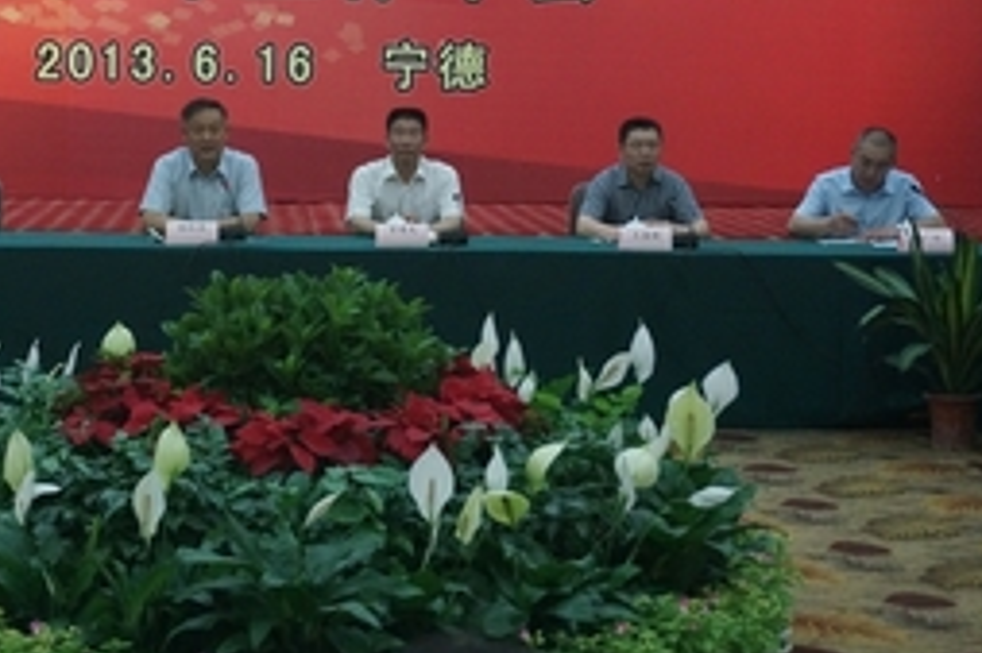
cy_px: 153
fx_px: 2638
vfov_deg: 14.1
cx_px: 263
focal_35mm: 97
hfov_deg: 20.9
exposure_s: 1/125
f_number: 5.6
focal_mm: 41
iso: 3200
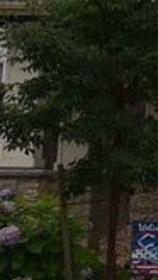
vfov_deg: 9.2
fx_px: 1696
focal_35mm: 228
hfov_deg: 4.6
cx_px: 773
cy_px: -144
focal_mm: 22
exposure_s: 1/250
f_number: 7.1
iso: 100
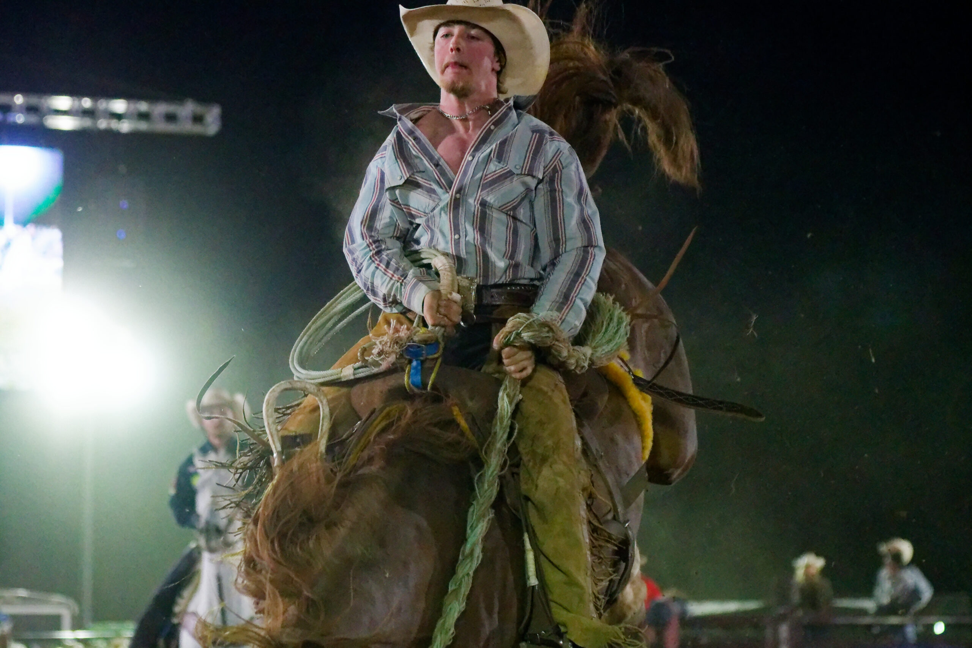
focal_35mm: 180
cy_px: 324
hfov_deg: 11.4
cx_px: 486
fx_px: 4860
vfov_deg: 7.6
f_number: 4
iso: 16000
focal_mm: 120
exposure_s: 1/1000
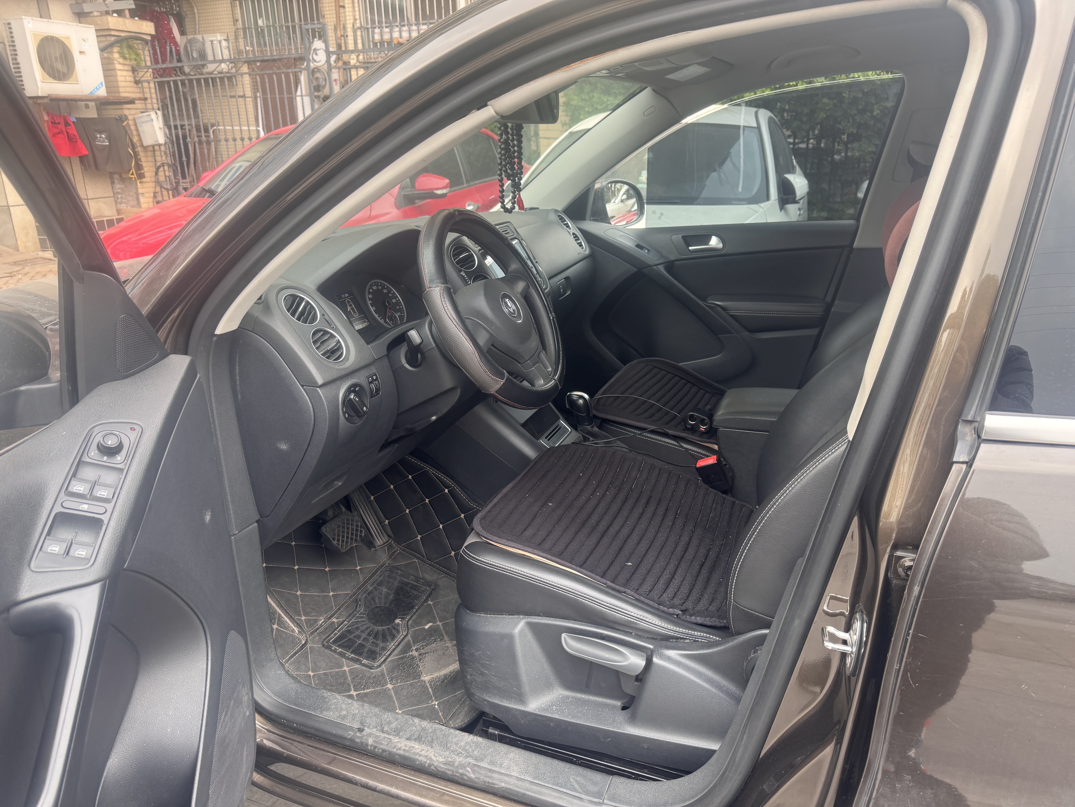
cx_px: 538
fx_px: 745
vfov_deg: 56.8
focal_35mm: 24
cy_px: 404
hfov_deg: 71.6
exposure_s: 1/121
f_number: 1.78
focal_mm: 6.76
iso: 100
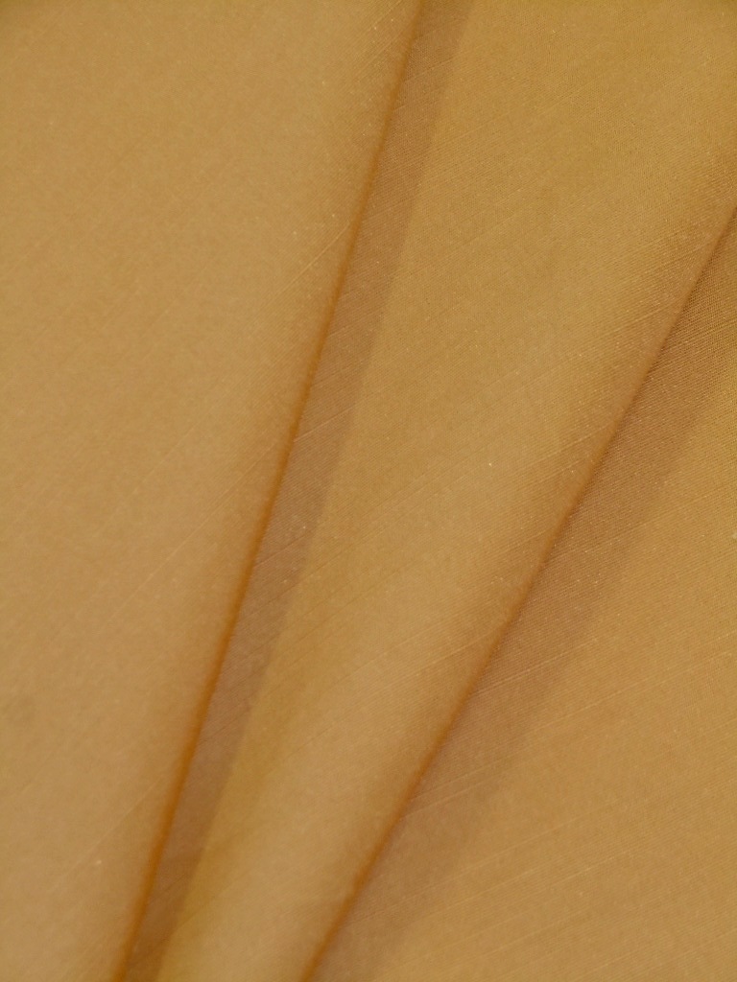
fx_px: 2896
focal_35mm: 102
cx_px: 368
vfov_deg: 19.3
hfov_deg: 14.5
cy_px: 491
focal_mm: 18.3
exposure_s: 1/80
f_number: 5.4
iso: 800
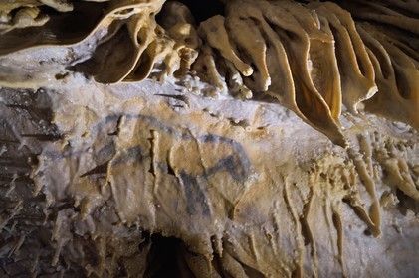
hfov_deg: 63.7
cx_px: 210
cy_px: 139
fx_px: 337
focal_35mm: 29
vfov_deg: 44.9
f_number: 6.3
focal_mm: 29
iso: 1600
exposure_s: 1/13
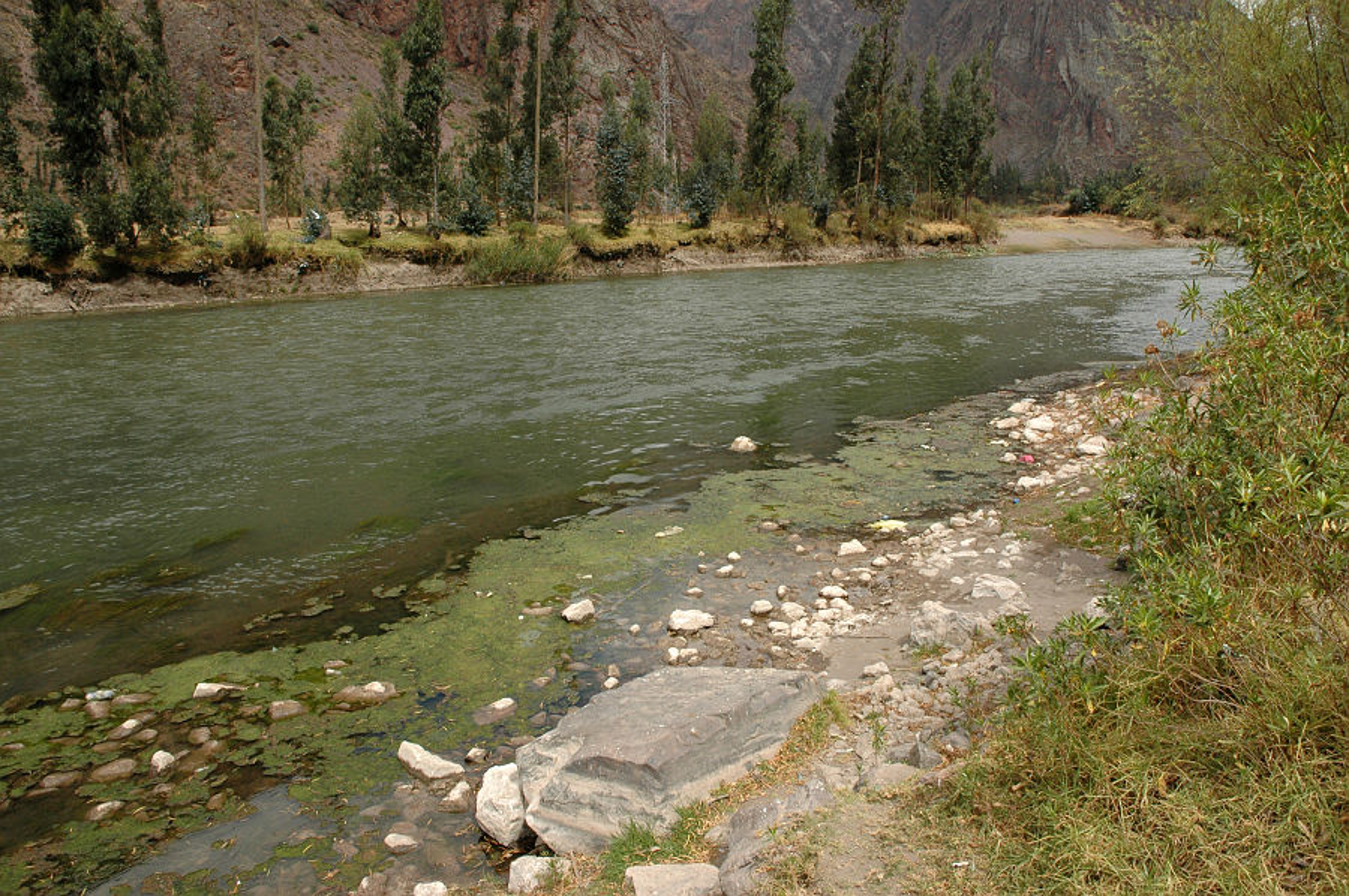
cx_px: 674
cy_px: 448
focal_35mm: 27
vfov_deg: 47.8
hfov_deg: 67.4
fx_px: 1011
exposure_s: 1/400
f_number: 10
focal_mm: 18
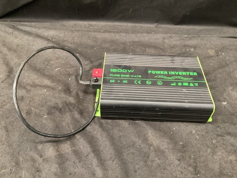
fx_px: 212
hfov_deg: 58.4
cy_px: 89
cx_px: 118
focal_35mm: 31
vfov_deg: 45.4
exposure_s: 1/40
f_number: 2.4
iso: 400
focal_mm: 3.3
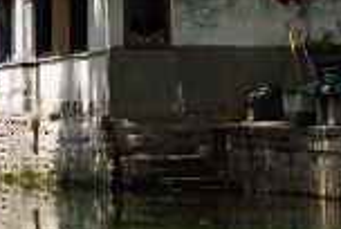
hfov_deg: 11.4
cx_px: -16
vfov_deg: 7.8
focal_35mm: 177
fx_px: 1683
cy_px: 39
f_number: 7.1
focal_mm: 45
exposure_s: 1/100
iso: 100
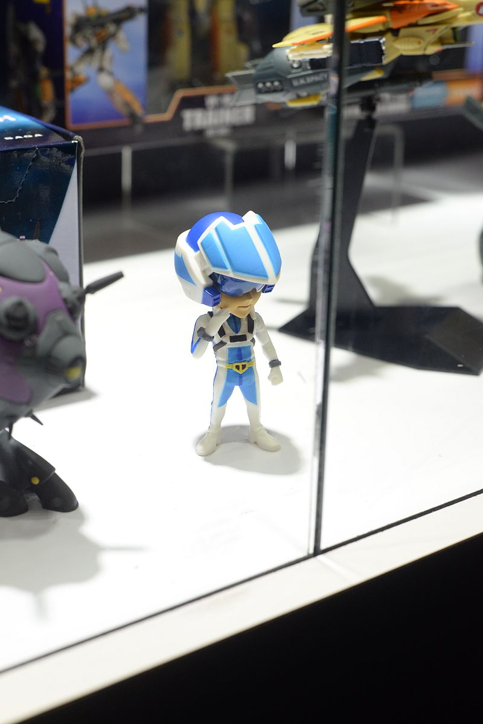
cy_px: 362
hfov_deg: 27.0
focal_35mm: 50
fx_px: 1005
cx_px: 242
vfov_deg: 39.6
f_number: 5.6
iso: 2000
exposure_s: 1/160
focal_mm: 50
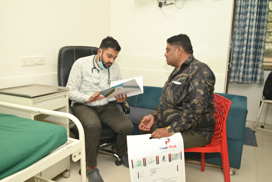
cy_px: 91
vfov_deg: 43.0
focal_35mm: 30
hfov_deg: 61.1
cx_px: 136
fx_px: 231
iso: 250
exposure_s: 1/125
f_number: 4
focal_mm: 30.5
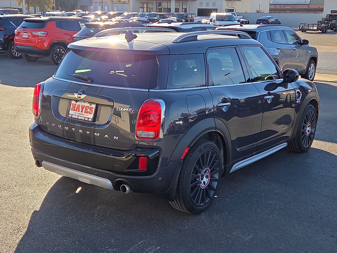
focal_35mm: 48
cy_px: 126
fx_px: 467
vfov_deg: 30.3
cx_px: 168
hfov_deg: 39.7
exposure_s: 1/1250
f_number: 1.8
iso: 25
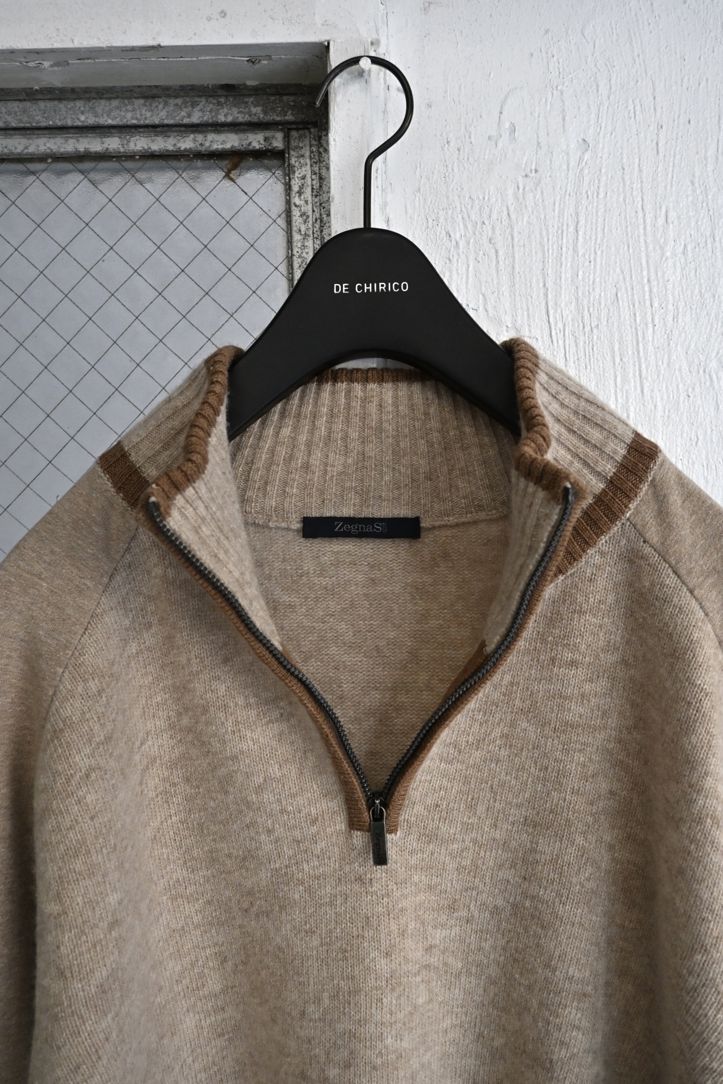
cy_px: 542
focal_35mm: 24
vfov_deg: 73.7
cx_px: 362
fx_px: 723
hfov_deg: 53.1
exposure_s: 1/80
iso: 800
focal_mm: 16
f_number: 4.5
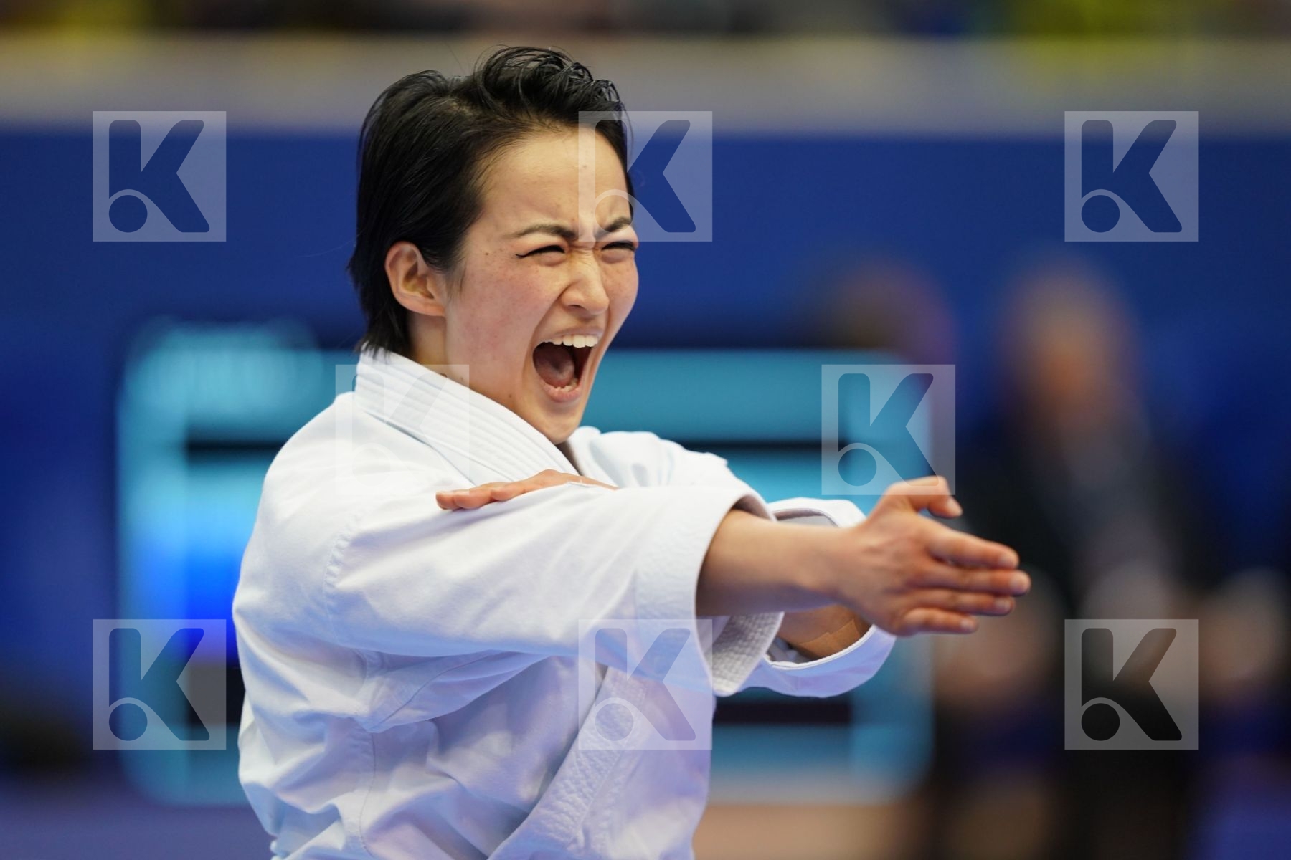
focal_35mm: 400
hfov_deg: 5.2
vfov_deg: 3.4
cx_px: 646
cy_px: 430
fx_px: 14343
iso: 1600
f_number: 2.8
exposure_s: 1/500
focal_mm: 400
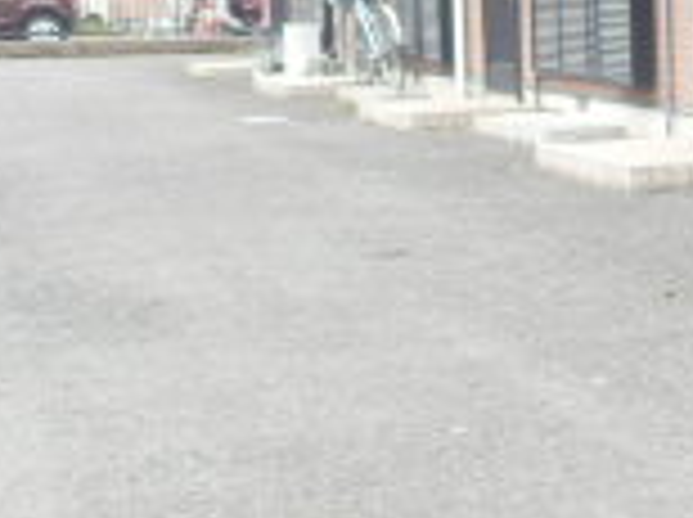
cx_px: 1080
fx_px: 1999
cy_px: 198
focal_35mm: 100
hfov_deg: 17.4
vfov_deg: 14.7
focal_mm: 4.2
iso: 80
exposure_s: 1/125
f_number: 3
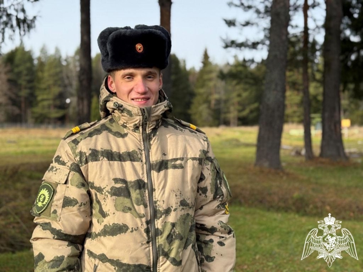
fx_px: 503
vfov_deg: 30.3
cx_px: 182
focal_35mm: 48
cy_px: 136
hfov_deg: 39.7
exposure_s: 1/1377
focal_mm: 6.76
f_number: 1.78
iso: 80
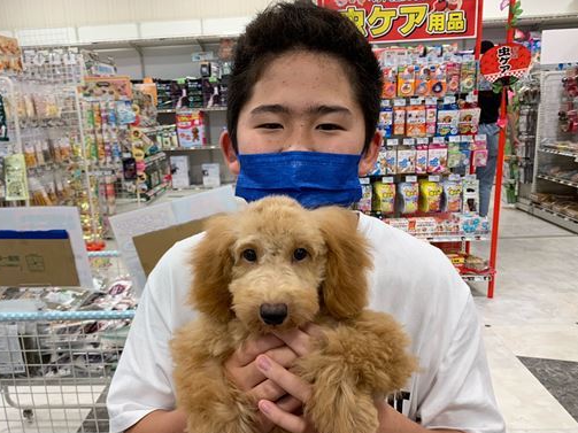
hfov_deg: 58.2
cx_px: 260
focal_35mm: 31
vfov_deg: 45.3
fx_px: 517
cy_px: 249
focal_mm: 4.25
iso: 100
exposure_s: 1/100
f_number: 1.8
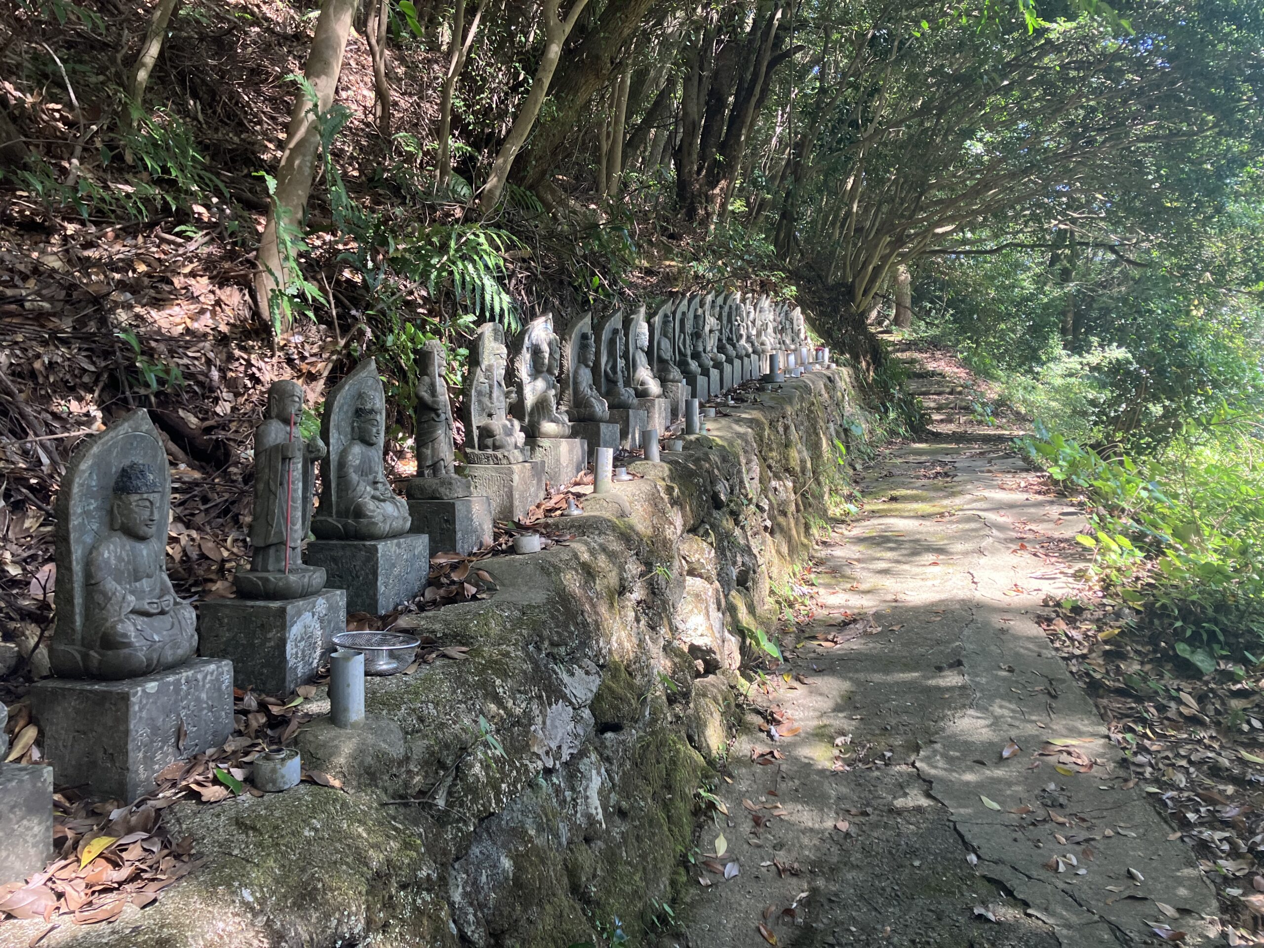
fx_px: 1022
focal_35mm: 28
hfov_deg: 63.4
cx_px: 632
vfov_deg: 49.7
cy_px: 474
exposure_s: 1/106
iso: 80
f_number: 1.8
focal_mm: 3.99
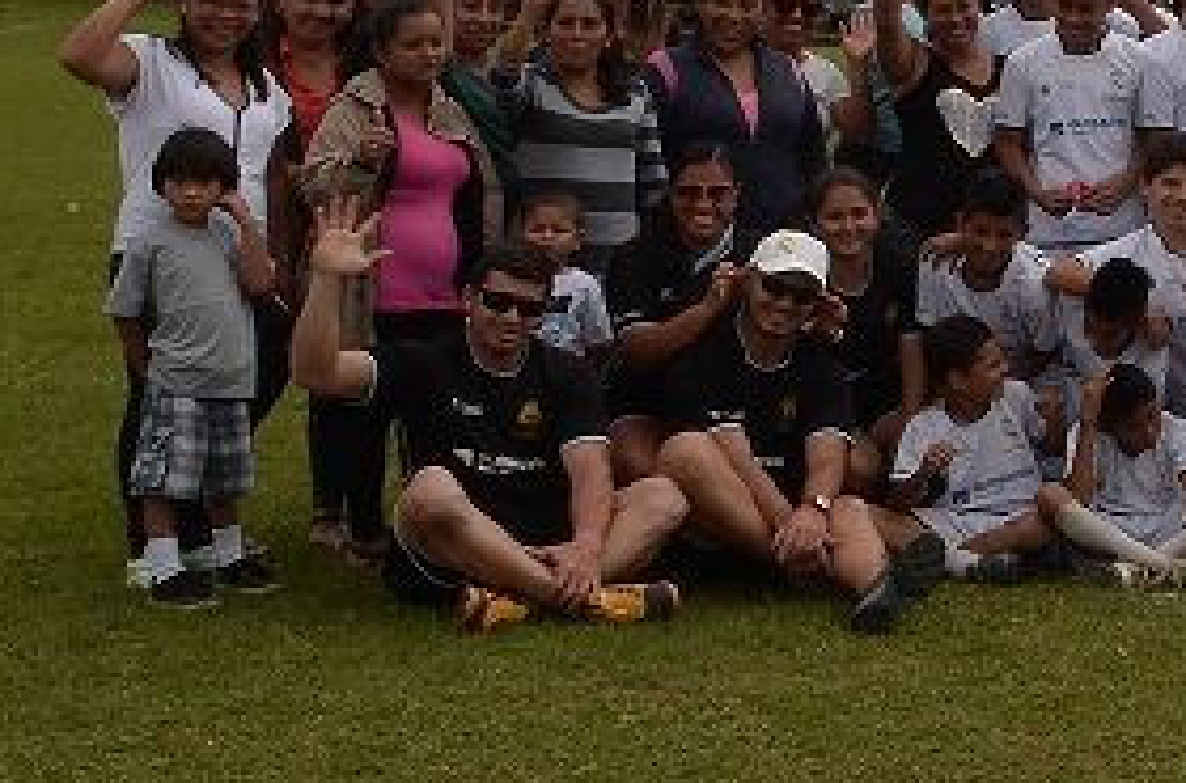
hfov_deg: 14.8
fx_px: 3686
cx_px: 2427
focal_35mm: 112
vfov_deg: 11.8
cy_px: -190
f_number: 16
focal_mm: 17
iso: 100
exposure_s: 1/100
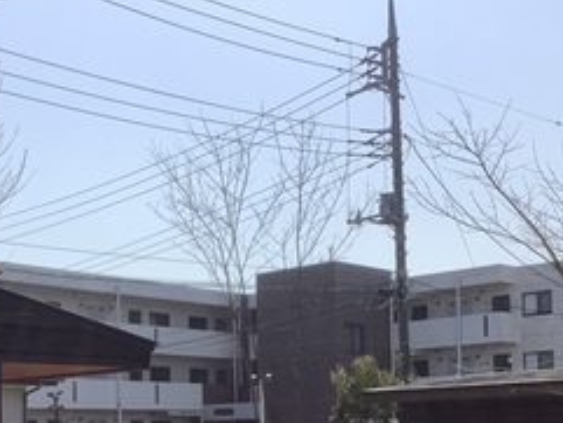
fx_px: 1025
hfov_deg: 30.4
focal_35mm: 63
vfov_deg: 22.5
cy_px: 411
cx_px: 166
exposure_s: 1/2717
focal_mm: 3.3
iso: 25
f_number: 2.4
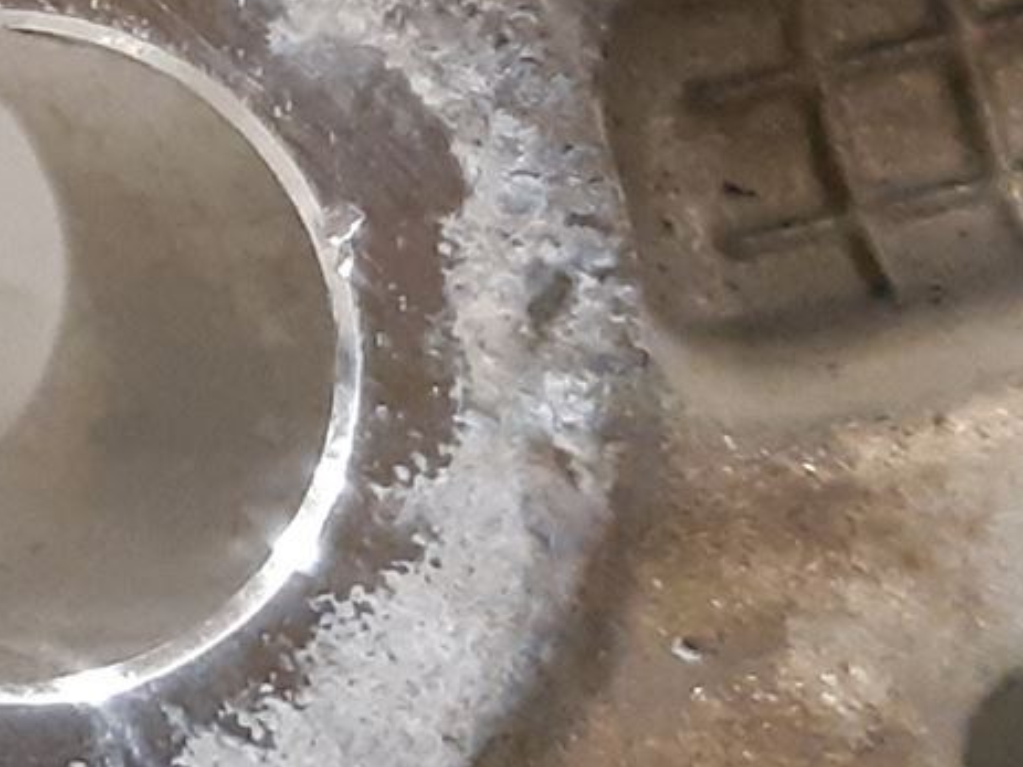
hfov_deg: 14.3
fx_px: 3398
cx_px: -1008
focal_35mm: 115
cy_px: -431
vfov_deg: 12.2
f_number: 1.7
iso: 320
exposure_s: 1/50
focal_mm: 3.93
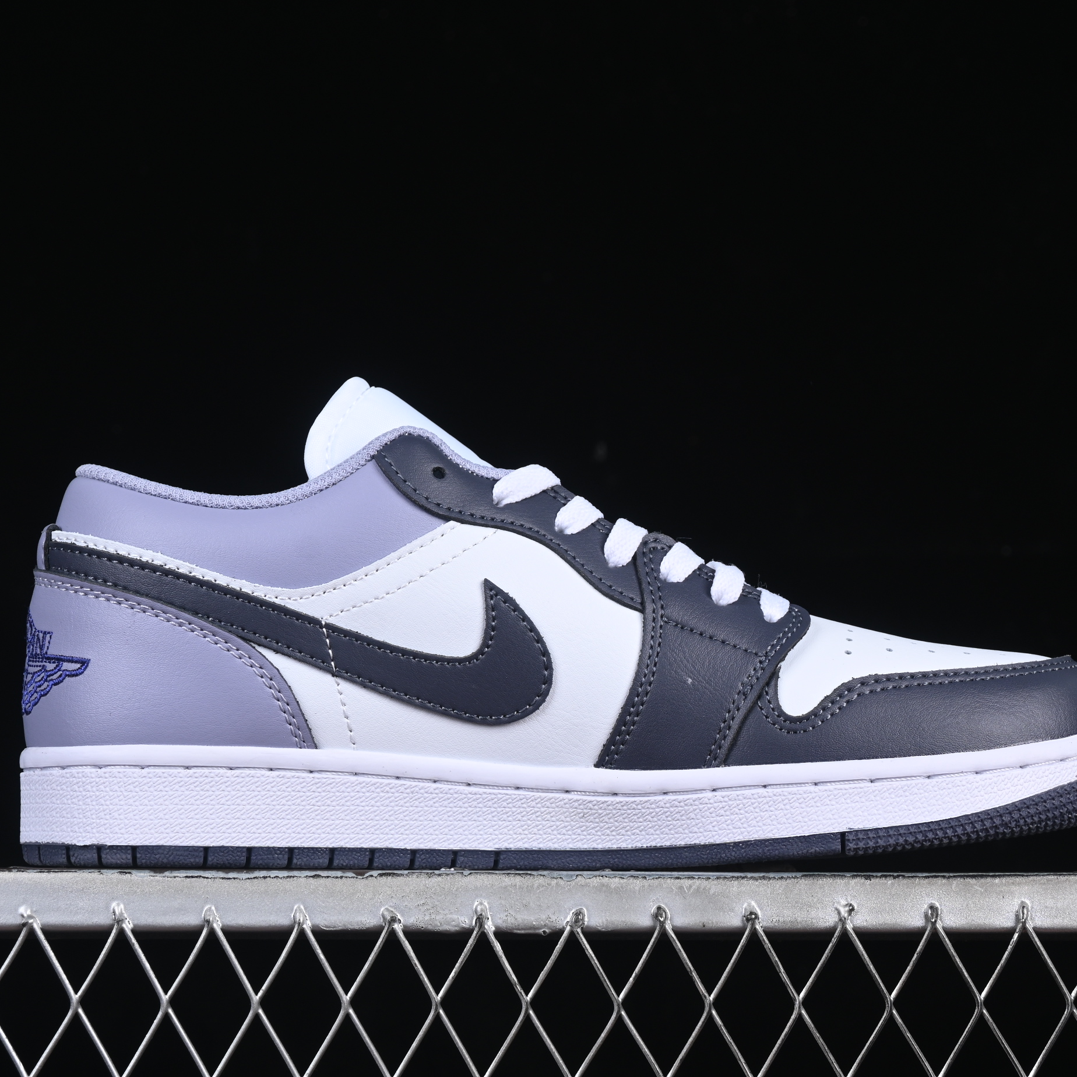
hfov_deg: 18.1
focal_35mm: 96
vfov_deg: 18.1
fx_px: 3379
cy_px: 537
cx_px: 555
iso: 160
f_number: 8
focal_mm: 50
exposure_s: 1/80
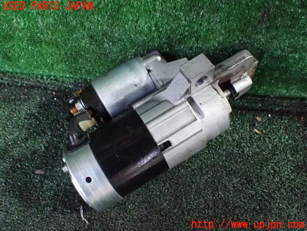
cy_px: 116
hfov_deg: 60.0
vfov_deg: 46.8
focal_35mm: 30
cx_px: 154
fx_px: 266
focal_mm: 5.4
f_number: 2.3
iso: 1250
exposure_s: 1/30
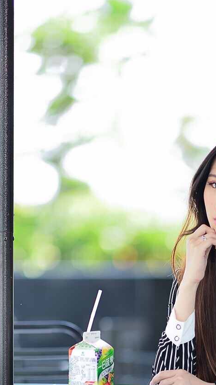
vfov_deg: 8.2
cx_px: 233
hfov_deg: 4.6
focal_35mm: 263
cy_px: 400
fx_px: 2677
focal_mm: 105
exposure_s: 1/640
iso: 100
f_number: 1.4
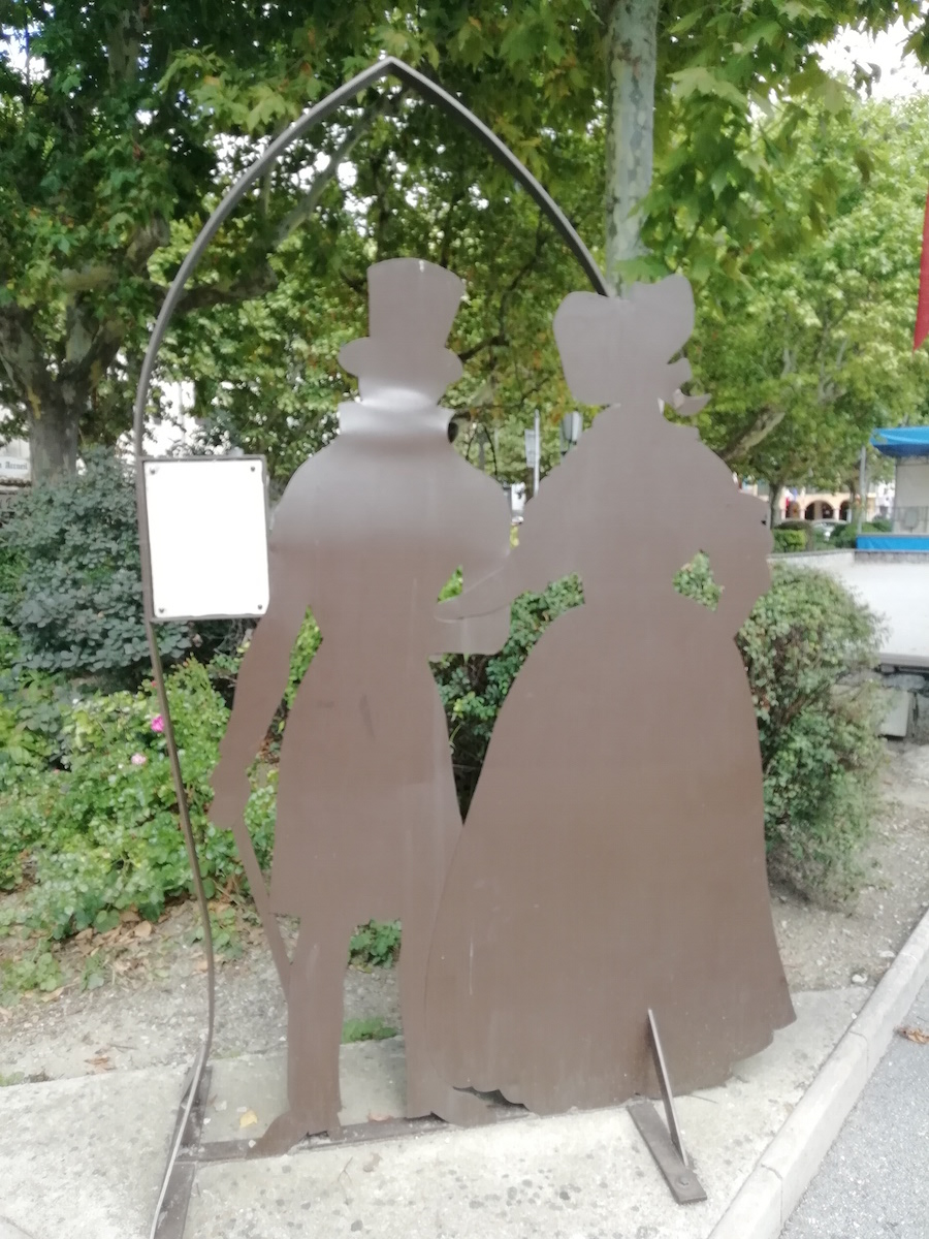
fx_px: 930
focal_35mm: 26
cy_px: 620
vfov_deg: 67.3
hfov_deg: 53.1
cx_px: 464
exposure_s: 1/155
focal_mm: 3.21
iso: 50
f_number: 2.2
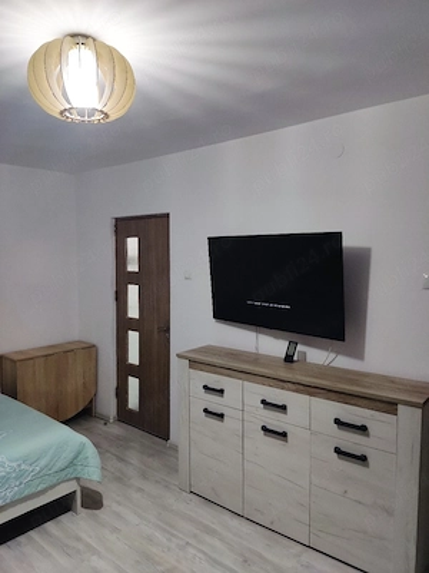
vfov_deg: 69.4
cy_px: 286
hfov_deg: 54.9
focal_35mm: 25
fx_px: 413
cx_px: 214
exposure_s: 1/30
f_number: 1.79
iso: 134
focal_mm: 4.71
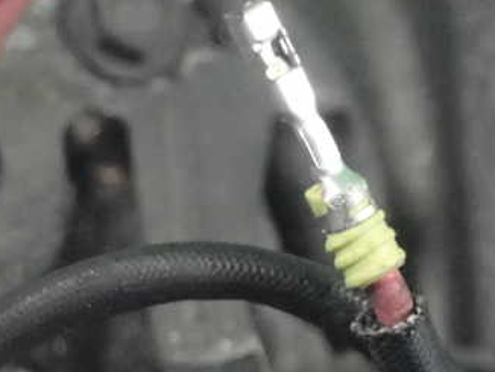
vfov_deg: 10.9
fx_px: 1946
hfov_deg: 14.5
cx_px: 194
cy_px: 97
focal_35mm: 136
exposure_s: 1/60
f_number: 4.2
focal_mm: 13.47
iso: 6400
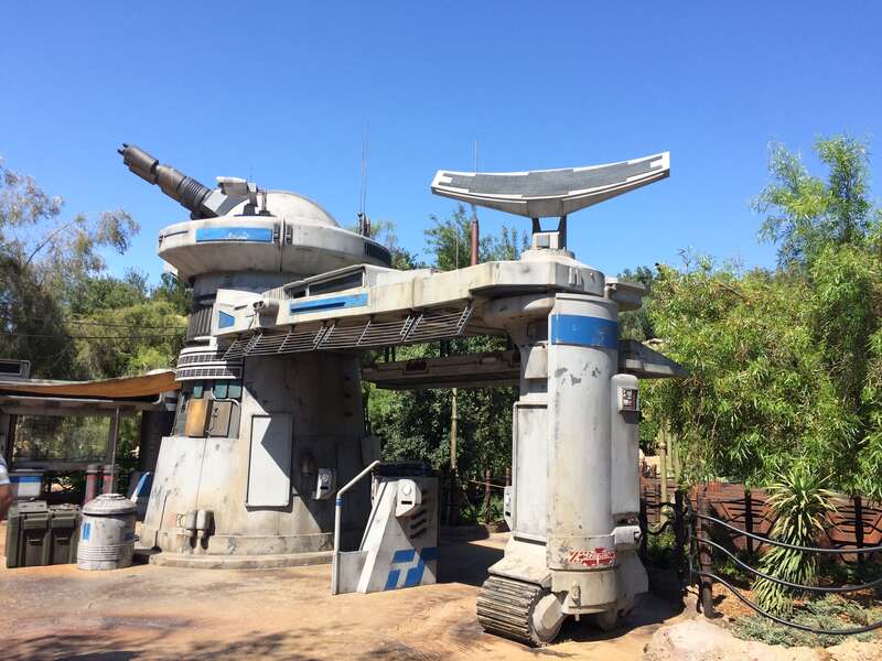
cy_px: 330
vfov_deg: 48.2
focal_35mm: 29
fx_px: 739
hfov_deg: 61.7
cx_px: 441
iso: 32
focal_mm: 4.15
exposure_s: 1/1208
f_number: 2.2
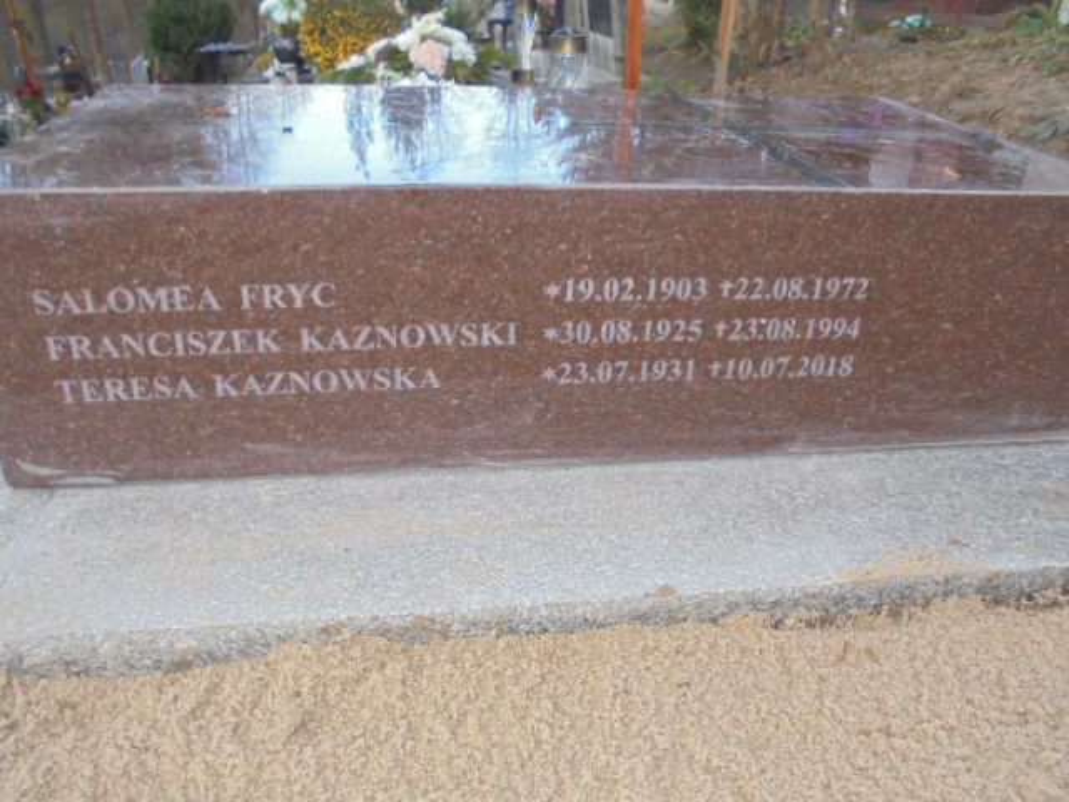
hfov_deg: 61.7
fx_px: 896
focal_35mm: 29
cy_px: 401
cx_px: 534
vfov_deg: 48.2
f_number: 3.7
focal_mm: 5.3
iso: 100
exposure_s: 1/30
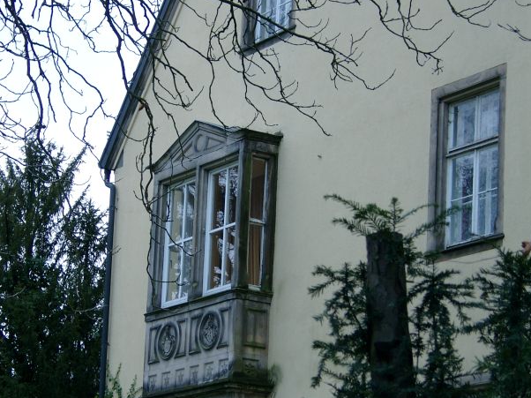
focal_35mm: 133
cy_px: 233
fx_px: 2039
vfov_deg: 11.1
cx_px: 212
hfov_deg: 14.8
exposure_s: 1/48.8
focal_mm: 20.74
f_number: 2.3
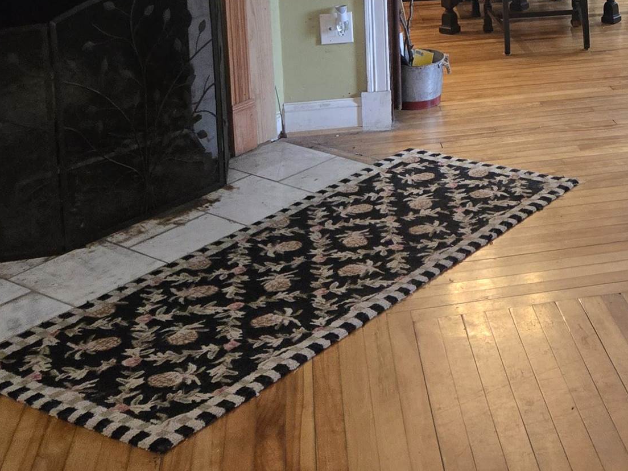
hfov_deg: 28.9
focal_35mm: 64
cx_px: 585
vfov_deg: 21.4
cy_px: -89
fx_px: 1161
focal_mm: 5.4
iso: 640
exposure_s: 1/120
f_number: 1.8
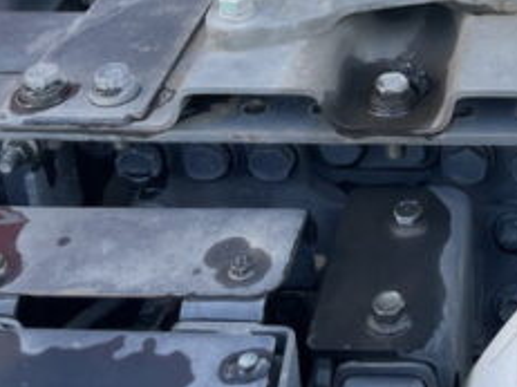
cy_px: -128
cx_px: 533
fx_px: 1075
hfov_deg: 25.5
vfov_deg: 18.8
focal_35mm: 72
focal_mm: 4.2
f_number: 1.6
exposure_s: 1/146
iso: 32
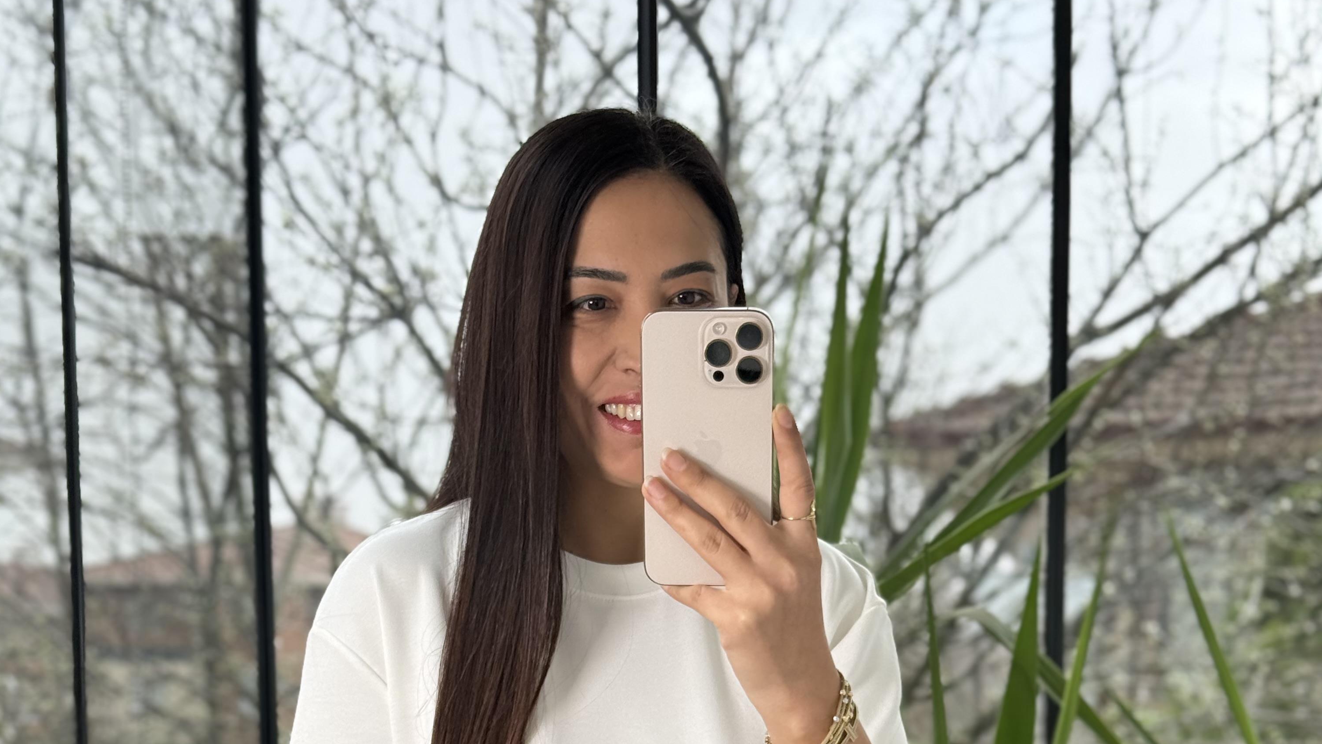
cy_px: 874
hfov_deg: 30.2
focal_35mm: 70
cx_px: 661
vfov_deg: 16.6
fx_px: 2454
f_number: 1.78
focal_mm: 6.76
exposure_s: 1/259
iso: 80
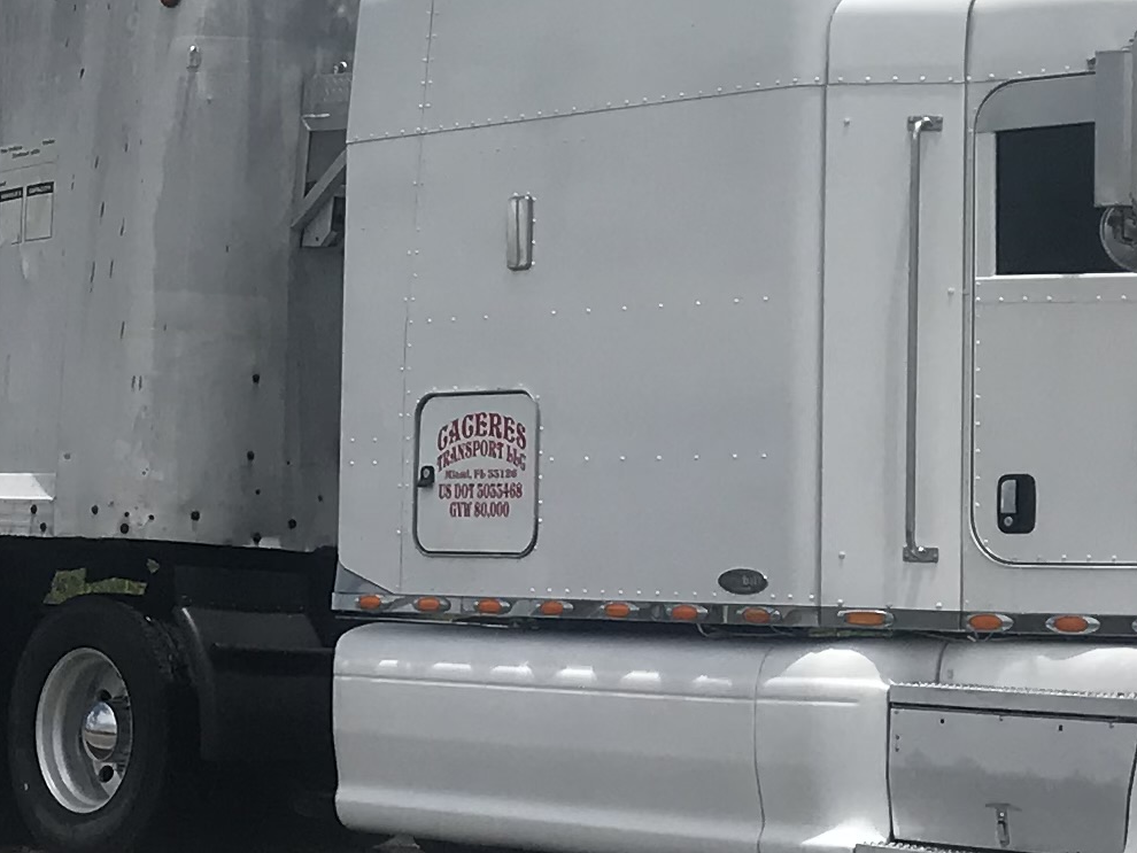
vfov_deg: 13.0
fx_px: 3745
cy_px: 302
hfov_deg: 16.7
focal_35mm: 114
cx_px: -117
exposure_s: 1/5988
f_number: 1.8
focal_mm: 3.99
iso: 20
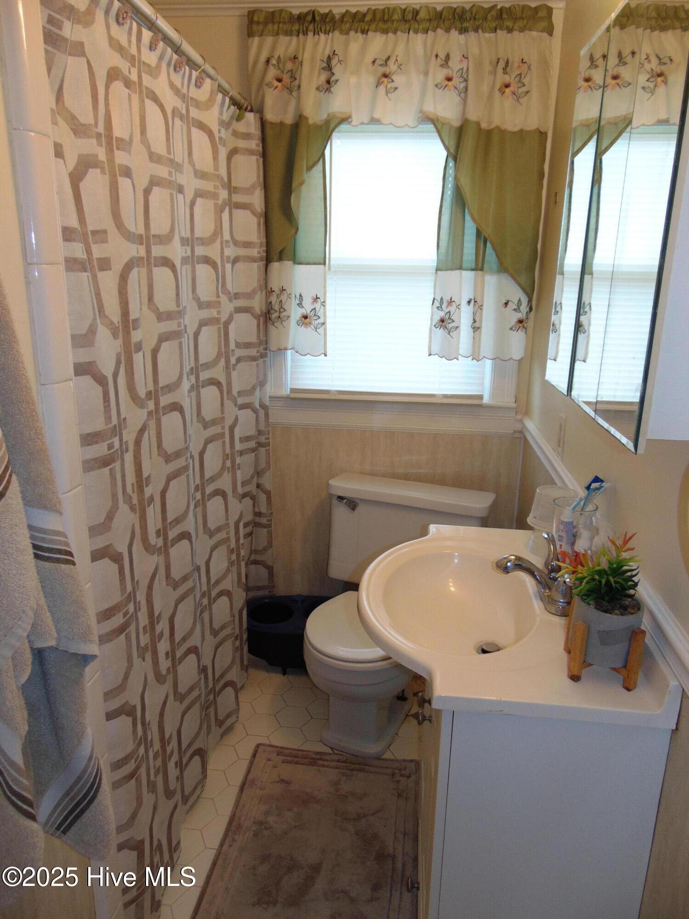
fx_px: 663
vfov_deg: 69.4
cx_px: 344
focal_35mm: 25
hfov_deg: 54.9
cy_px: 460
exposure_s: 1/30
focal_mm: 4.5
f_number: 3
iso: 100
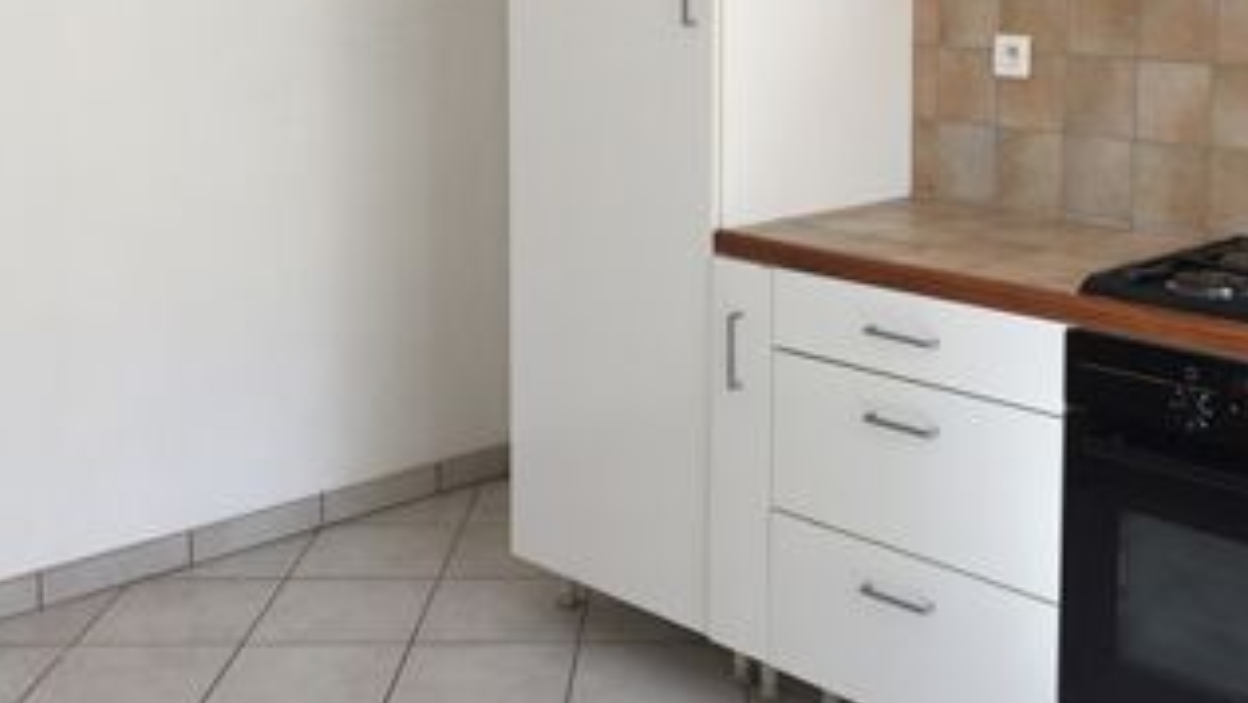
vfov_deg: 24.4
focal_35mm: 48
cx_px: 750
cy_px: 95
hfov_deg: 42.7
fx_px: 1589
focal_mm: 4.15
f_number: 2.2
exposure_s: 1/50
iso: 32
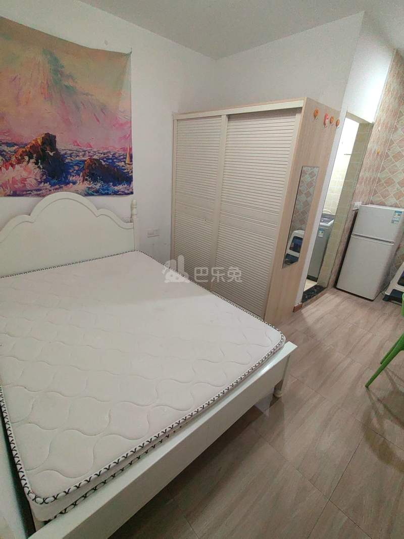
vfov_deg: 94.5
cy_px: 270
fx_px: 249
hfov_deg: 78.1
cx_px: 202
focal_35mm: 16
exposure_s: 1/25
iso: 320
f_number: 2.2
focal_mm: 1.68
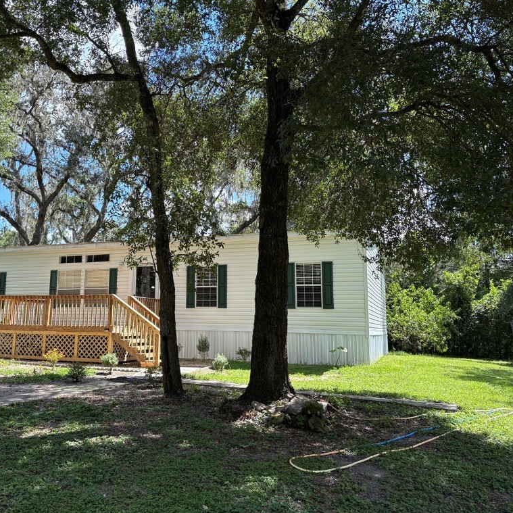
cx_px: 191
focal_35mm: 31
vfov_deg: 52.5
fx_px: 520
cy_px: 255
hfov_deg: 51.9
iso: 50
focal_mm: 5.96
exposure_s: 1/810
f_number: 1.6
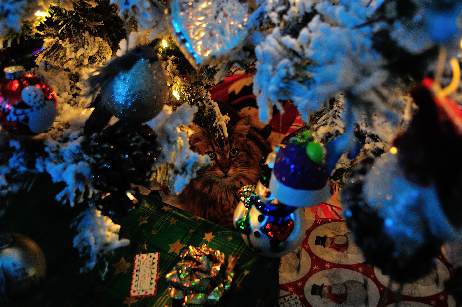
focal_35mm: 36
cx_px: 231
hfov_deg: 53.2
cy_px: 154
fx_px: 461
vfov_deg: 36.8
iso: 400
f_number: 2.8
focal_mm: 24
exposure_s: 1/13
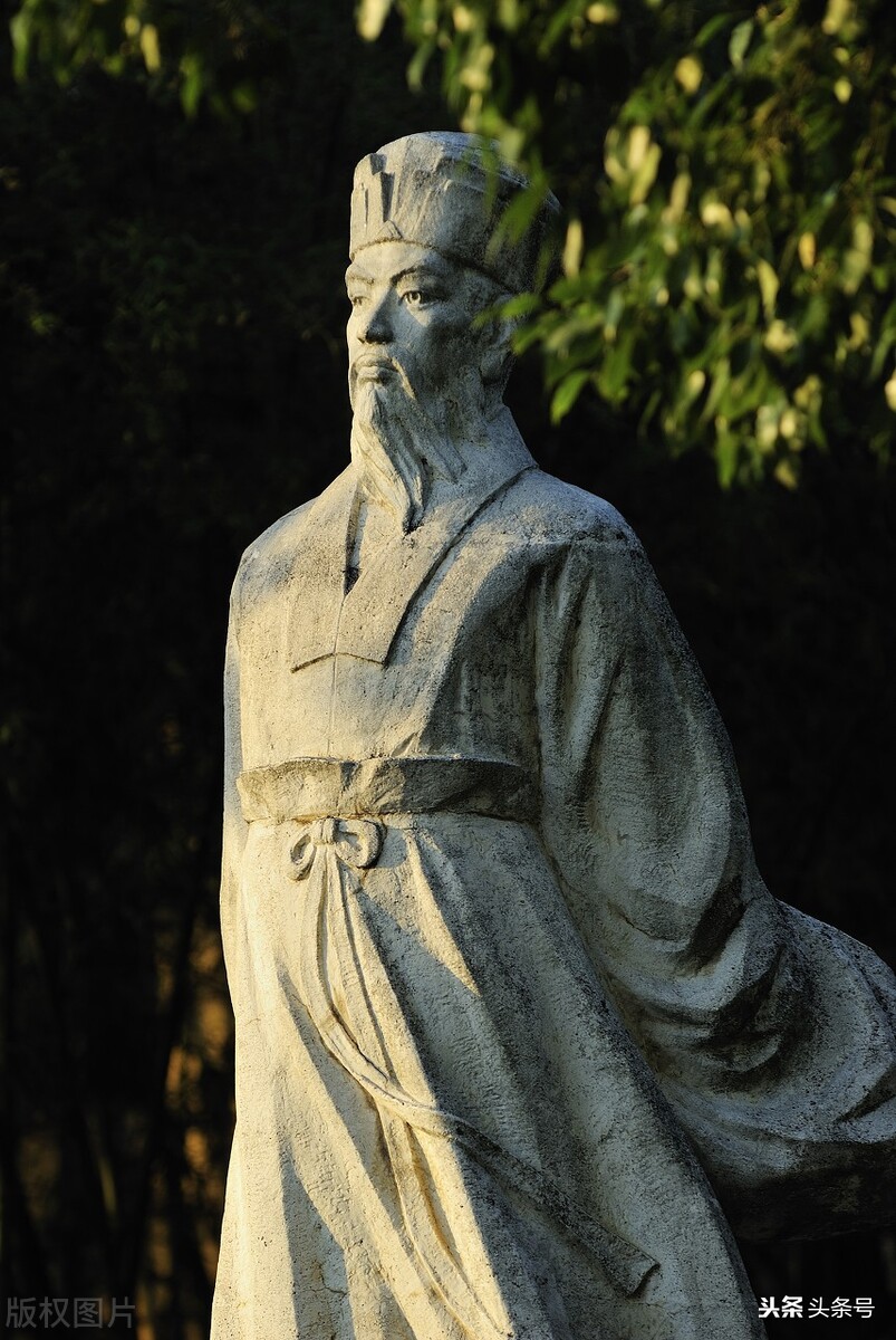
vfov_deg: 6.9
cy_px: 670
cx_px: 448
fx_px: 11170
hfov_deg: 4.6
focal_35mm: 300
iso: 100
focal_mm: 200
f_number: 4.5
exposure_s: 1/160
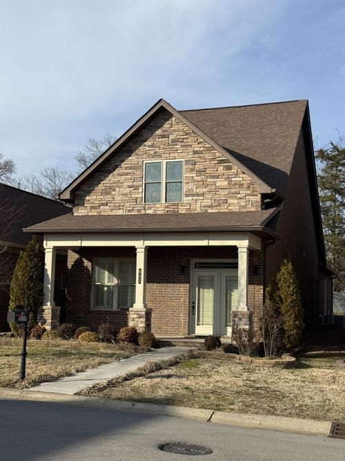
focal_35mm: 48
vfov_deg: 39.7
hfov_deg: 30.3
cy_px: 230
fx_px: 638
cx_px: 172
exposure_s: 1/4878
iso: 64
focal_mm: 6.76
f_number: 1.78
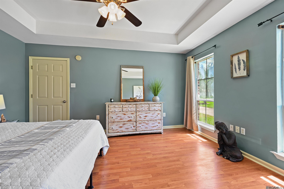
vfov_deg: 81.2
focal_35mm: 14
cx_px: 142
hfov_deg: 104.3
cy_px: 94
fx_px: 110
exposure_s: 1/1.25
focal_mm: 14
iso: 200
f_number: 14
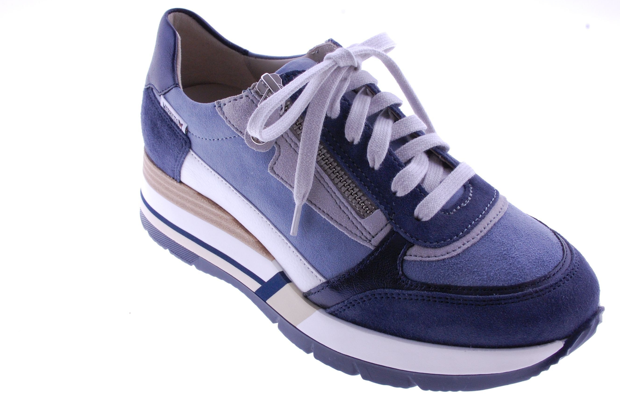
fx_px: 878
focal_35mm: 51
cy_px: 194
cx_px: 318
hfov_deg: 38.9
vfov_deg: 26.4
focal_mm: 30
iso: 800
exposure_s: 1/30
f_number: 13
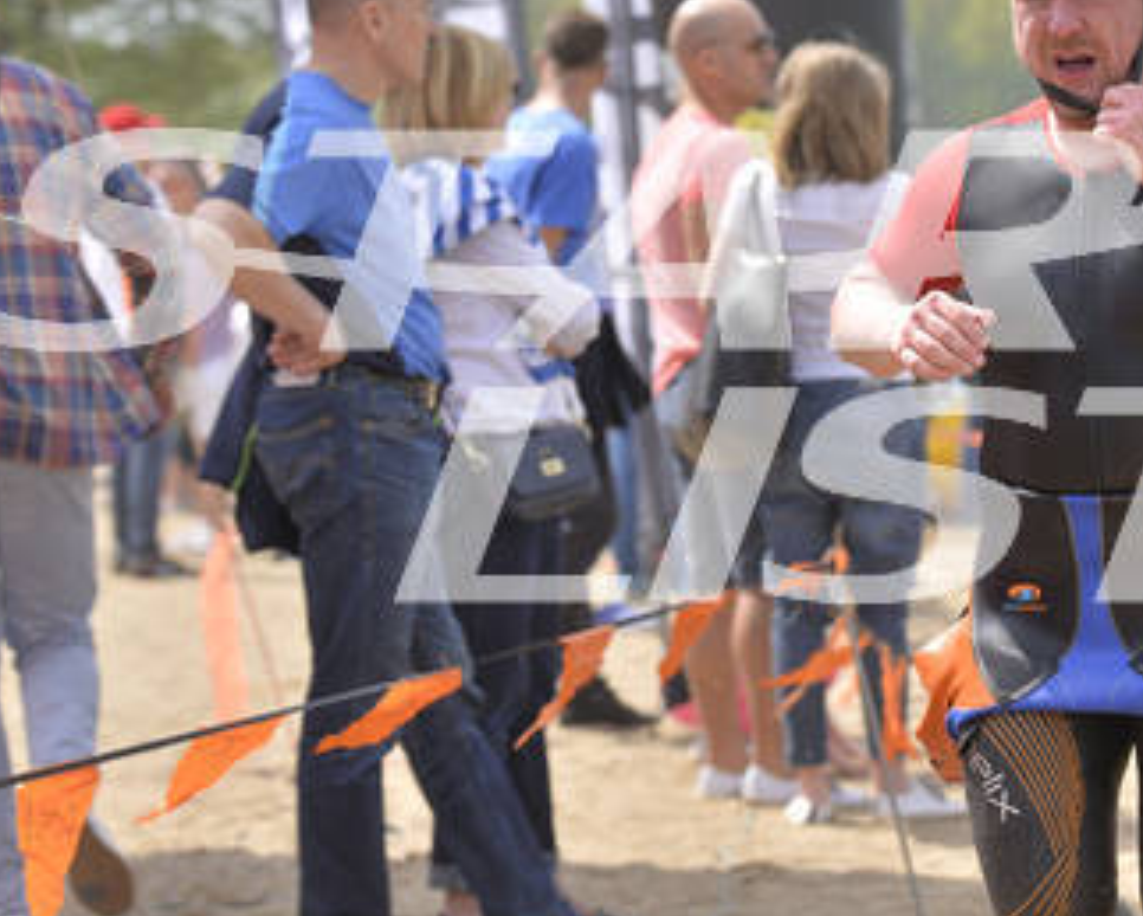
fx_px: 5991
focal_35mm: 177
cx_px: 916
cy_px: 325
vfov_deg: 8.7
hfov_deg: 10.9
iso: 200
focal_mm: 95
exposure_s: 1/2500
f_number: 4
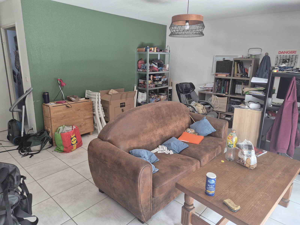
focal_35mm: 23
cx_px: 150
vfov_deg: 58.9
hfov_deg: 73.9
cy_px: 112
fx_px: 199
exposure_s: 1/100
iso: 250
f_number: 1.8
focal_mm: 5.4
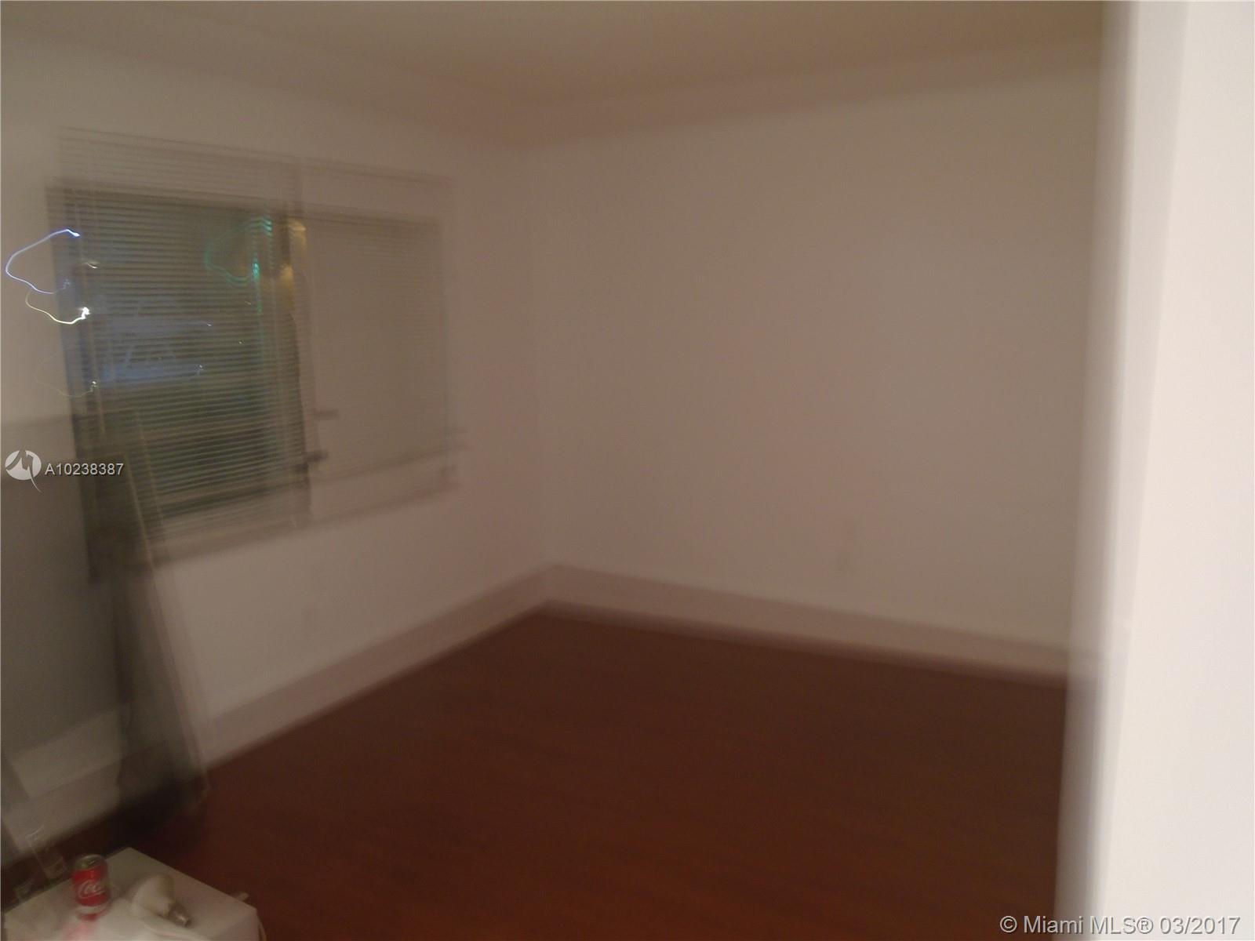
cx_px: 628
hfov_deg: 67.3
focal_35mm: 26
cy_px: 470
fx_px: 943
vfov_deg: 53.1
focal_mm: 4.6
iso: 100
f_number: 3.2
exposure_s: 1.33
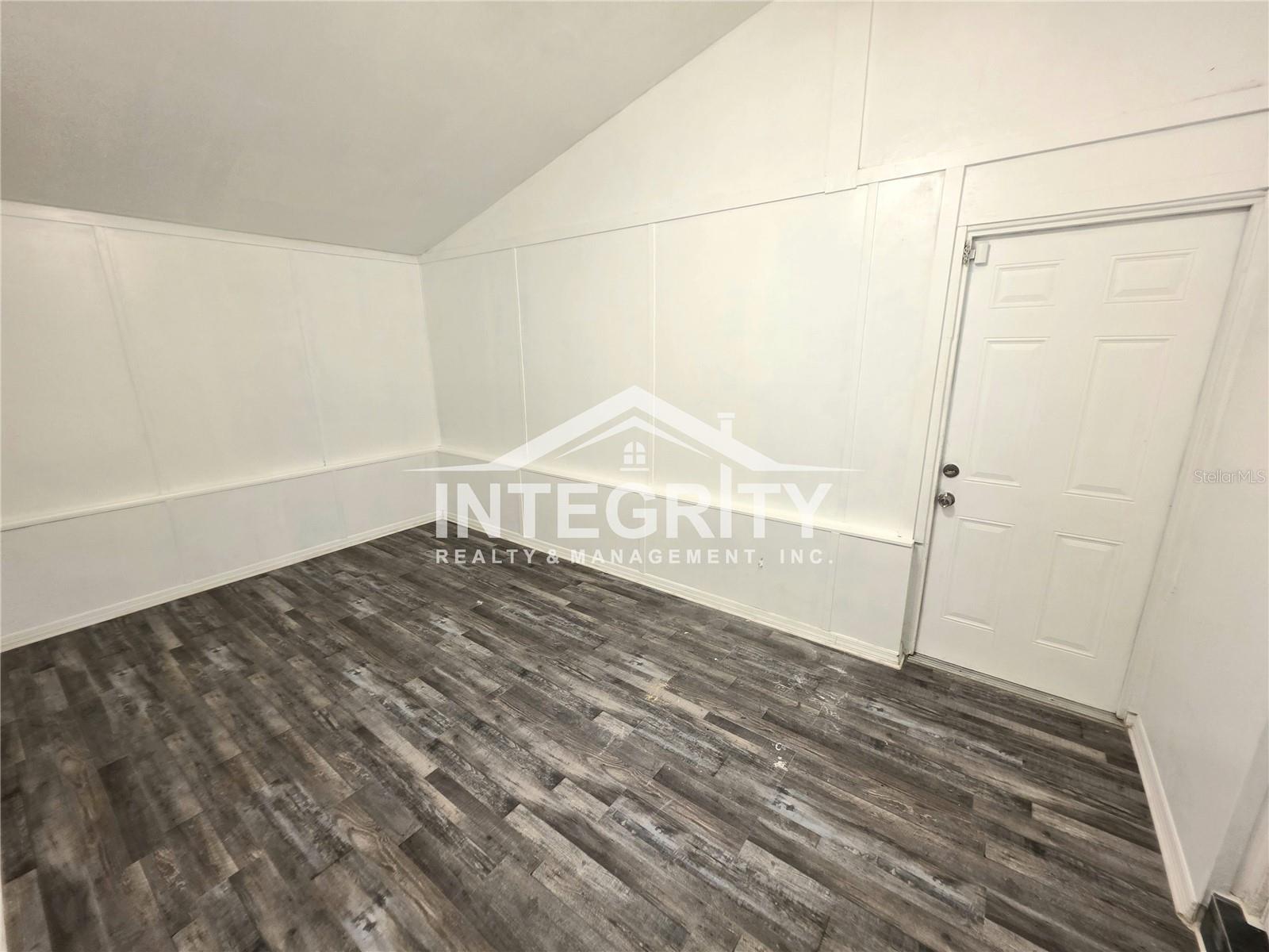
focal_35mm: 13
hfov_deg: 106.2
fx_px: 477
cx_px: 634
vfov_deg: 89.9
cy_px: 476
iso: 160
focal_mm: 2.2
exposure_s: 1/60.2
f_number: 1.9
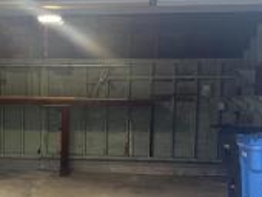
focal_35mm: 61
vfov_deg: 23.9
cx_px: 62
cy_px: 142
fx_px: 462
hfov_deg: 31.0
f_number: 1.6
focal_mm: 5.96
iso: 64
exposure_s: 1/24
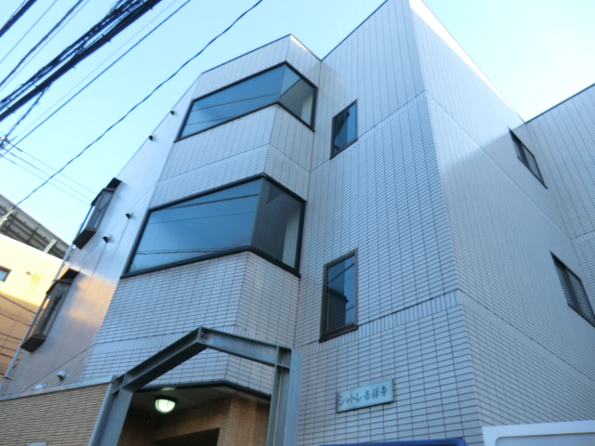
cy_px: 223
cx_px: 298
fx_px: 413
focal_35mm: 24
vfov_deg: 56.8
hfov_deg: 71.6
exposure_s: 1/80
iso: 80
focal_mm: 4.3
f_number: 3.2
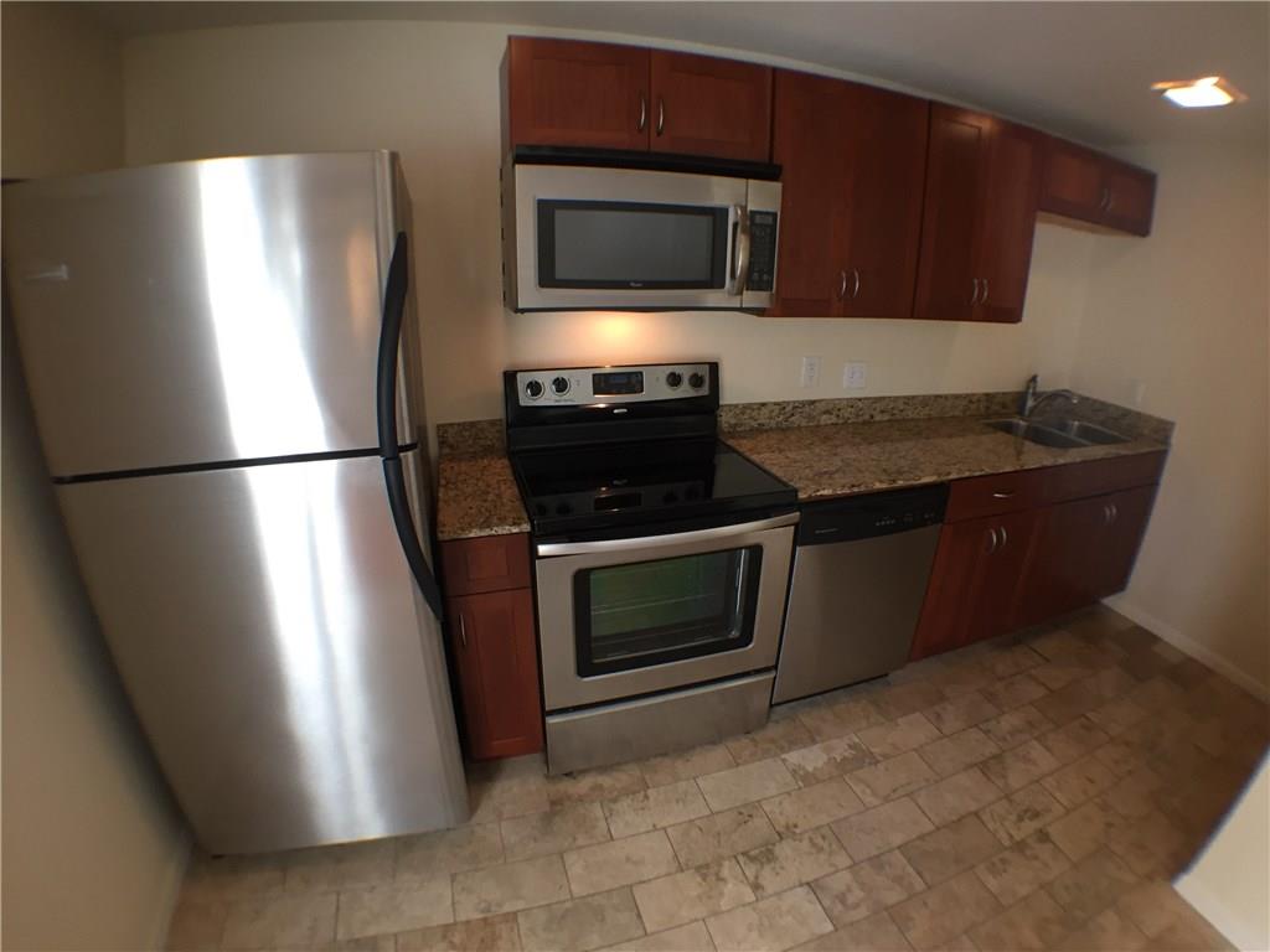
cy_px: 476
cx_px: 635
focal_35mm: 29
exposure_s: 1/30
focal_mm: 4.15
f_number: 2.2
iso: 100
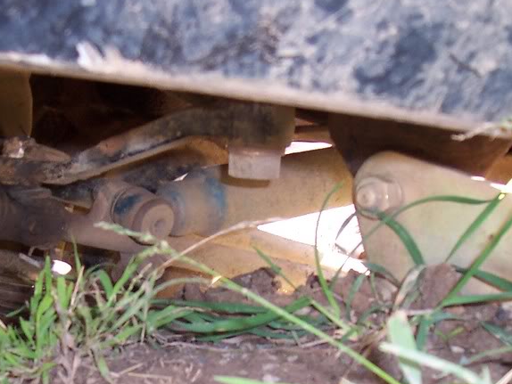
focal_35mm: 66
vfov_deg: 21.8
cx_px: 228
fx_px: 977
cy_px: 335
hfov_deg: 29.4
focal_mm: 5.6
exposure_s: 1/60
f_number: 2.8
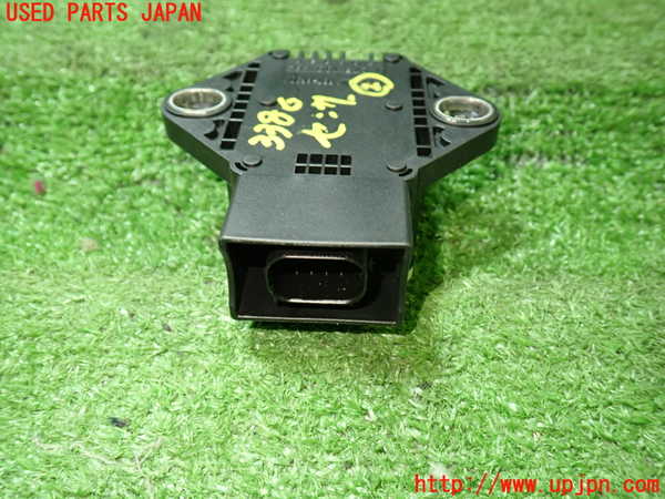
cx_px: 332
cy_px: 250
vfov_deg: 46.8
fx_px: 576
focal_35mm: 30
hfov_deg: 60.0
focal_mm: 5.4
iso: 200
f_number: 2.3
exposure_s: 1/30
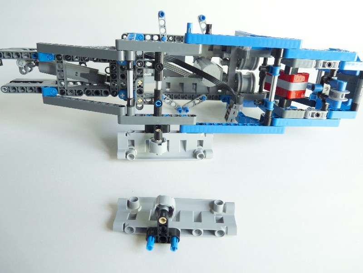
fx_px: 283
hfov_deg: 65.3
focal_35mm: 27
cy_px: 136
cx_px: 182
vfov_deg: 51.4
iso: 100
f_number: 2.8
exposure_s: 1/25
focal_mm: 4.8
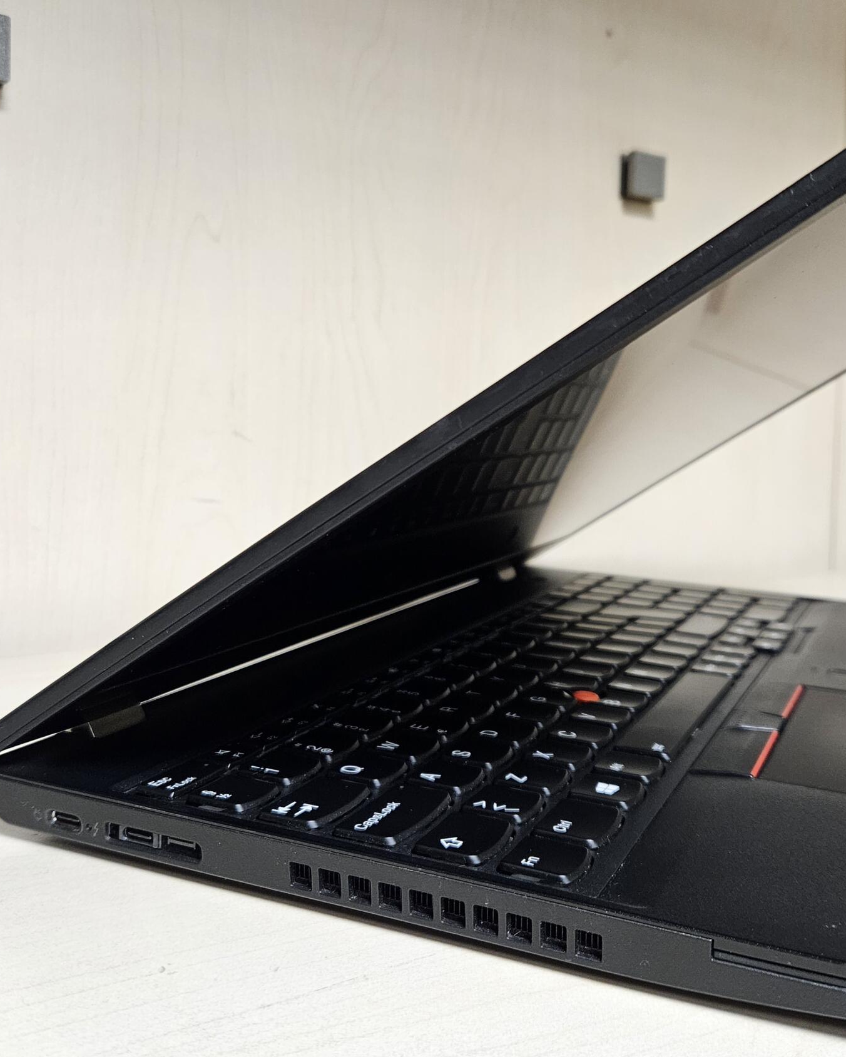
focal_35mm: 34
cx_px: 512
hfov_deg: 43.1
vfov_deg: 52.7
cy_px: 470
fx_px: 1064
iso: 500
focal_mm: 5.4
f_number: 1.8
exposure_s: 1/100
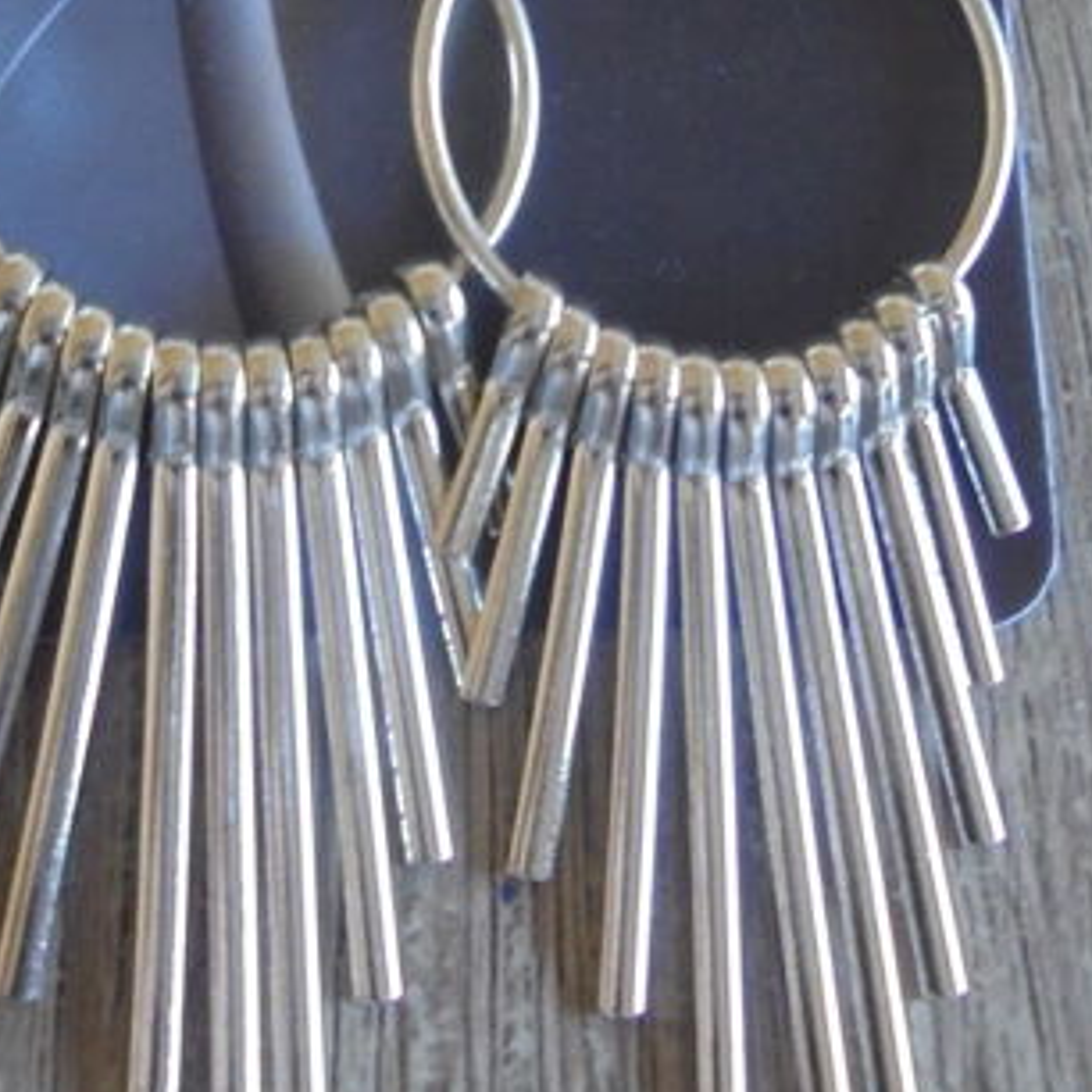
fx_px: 1713
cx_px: 457
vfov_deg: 34.1
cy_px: 196
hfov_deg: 35.3
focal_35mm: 48
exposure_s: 1/30
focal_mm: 4.6
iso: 400
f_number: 3.5
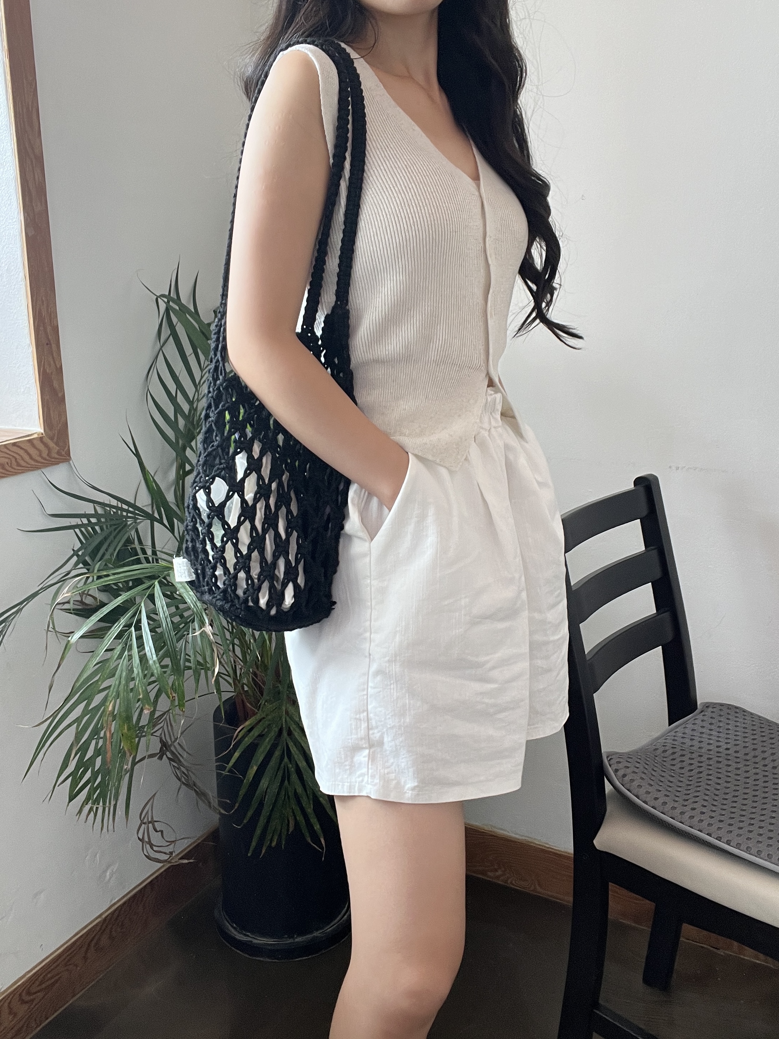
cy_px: 520
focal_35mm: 30
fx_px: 900
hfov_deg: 46.8
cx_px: 390
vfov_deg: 60.0
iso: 64
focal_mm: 2.71
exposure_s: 1/60
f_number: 2.2
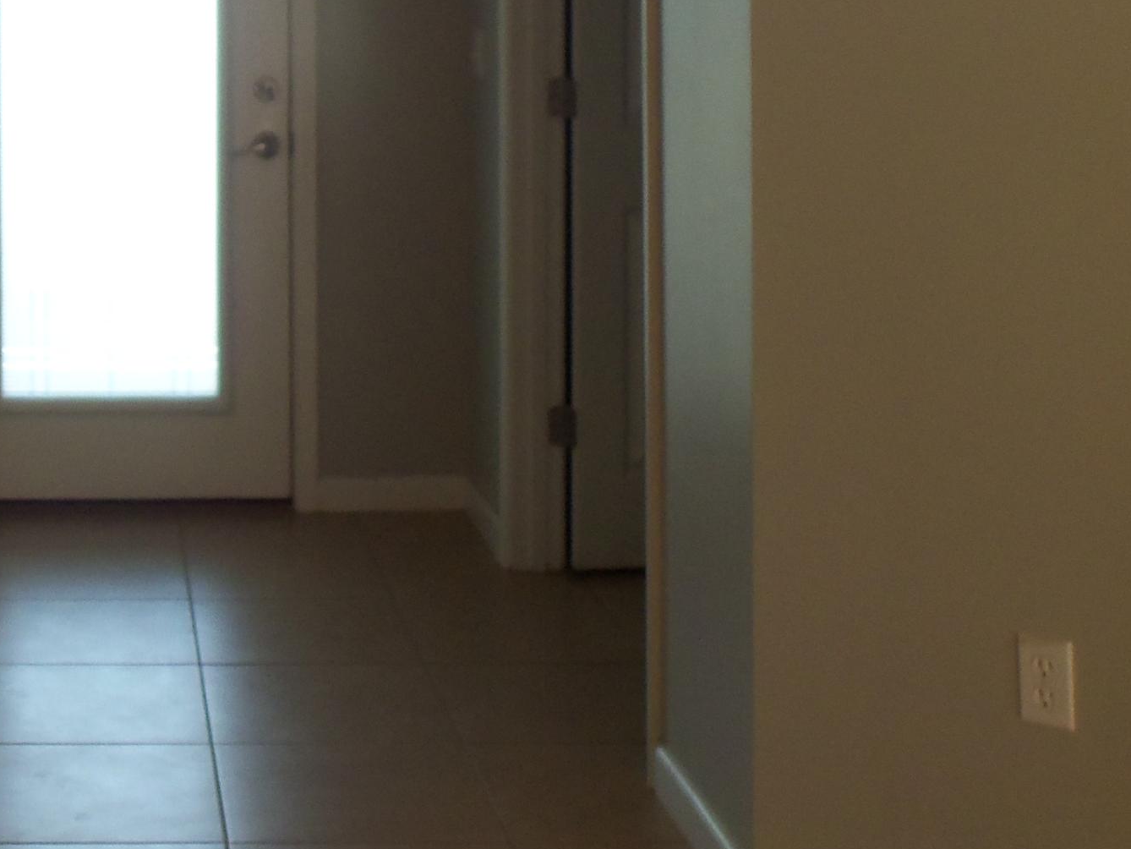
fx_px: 2124
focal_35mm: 65
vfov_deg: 21.6
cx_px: 94
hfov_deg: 28.6
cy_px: -41
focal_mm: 5.2
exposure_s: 1/30
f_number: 3.4
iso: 100
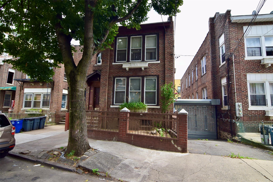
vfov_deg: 67.5
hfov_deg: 90.0
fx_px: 137
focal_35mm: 18
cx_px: 136
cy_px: 91
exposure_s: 1/250
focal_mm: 12
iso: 400
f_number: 10
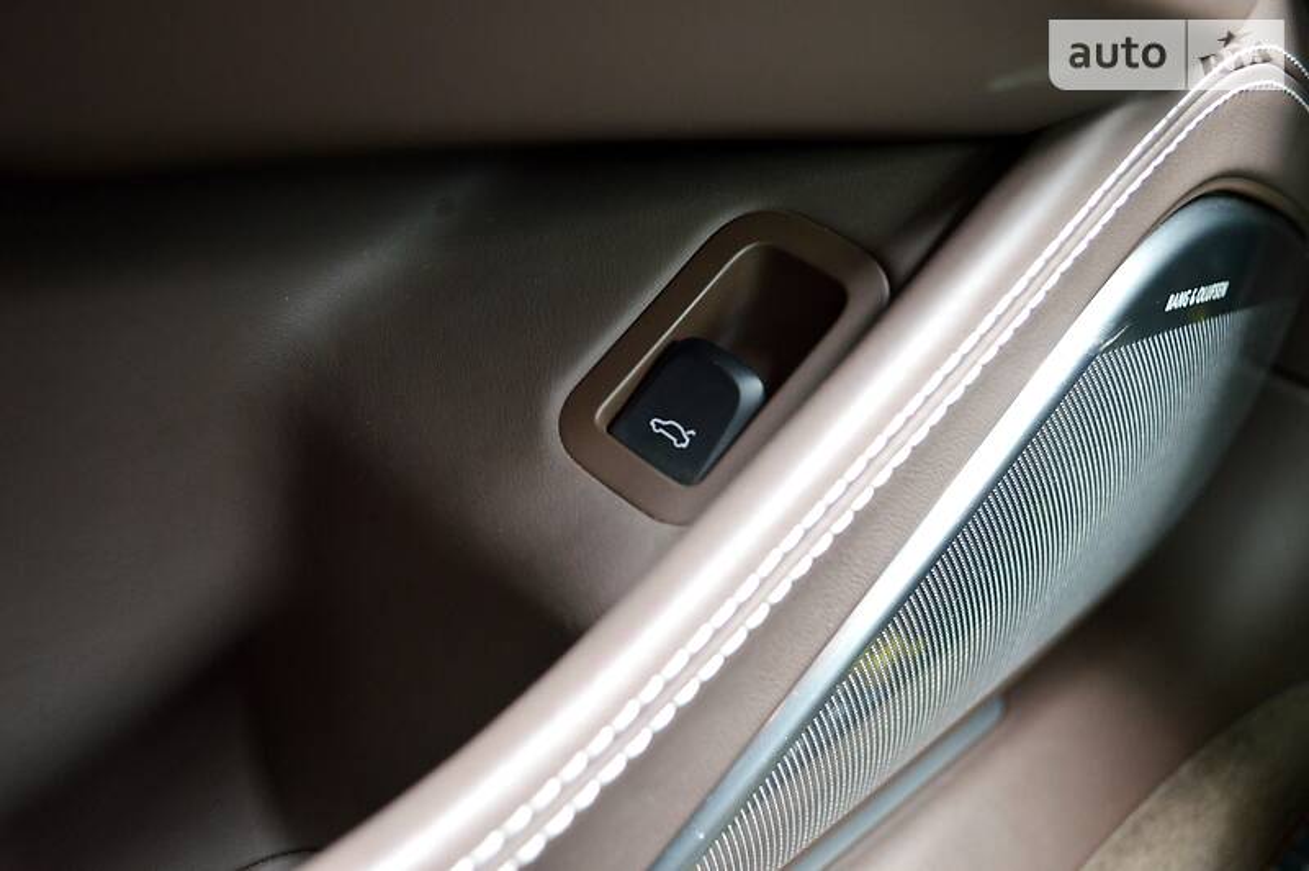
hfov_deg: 57.3
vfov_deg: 39.9
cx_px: 654
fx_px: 1199
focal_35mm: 33
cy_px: 436
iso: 800
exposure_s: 1/6
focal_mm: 22
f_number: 3.8
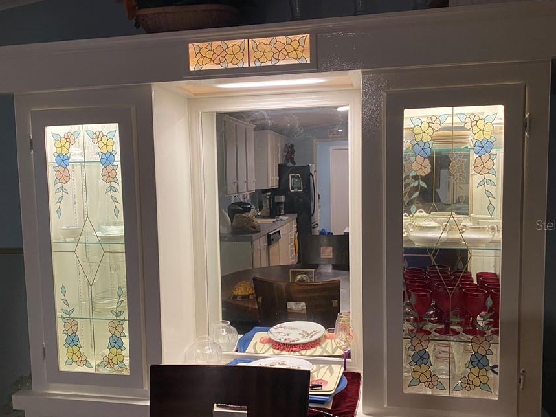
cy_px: 225
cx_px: 265
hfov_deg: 58.3
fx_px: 498
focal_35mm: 31
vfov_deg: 45.4
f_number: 1.8
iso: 200
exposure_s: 1/60
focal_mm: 4.25
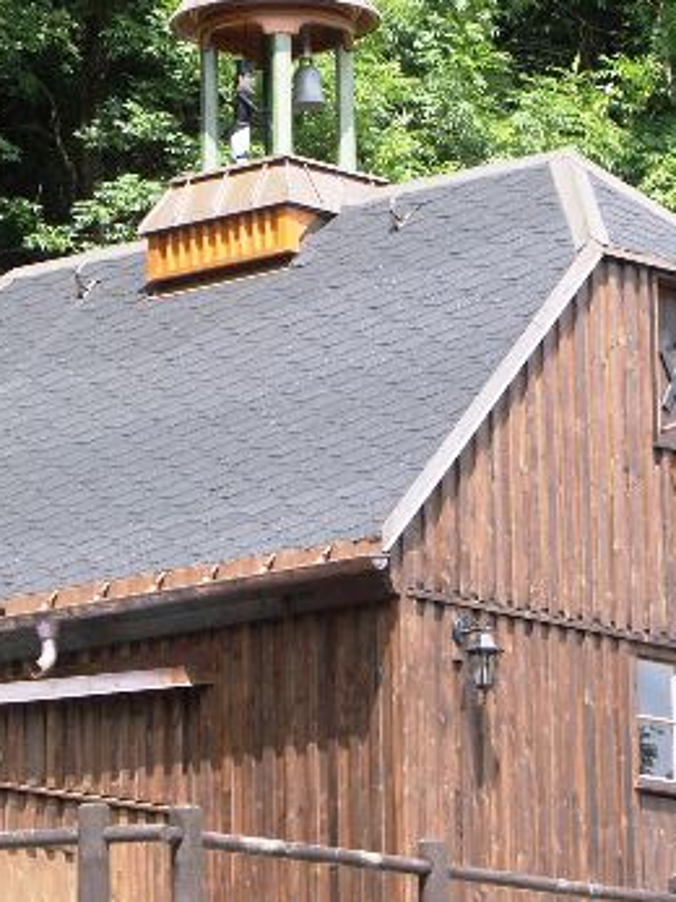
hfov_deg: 6.2
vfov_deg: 8.3
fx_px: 6253
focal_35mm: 240
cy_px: 424
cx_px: 195
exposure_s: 1/200
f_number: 4.5
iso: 64
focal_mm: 26.53
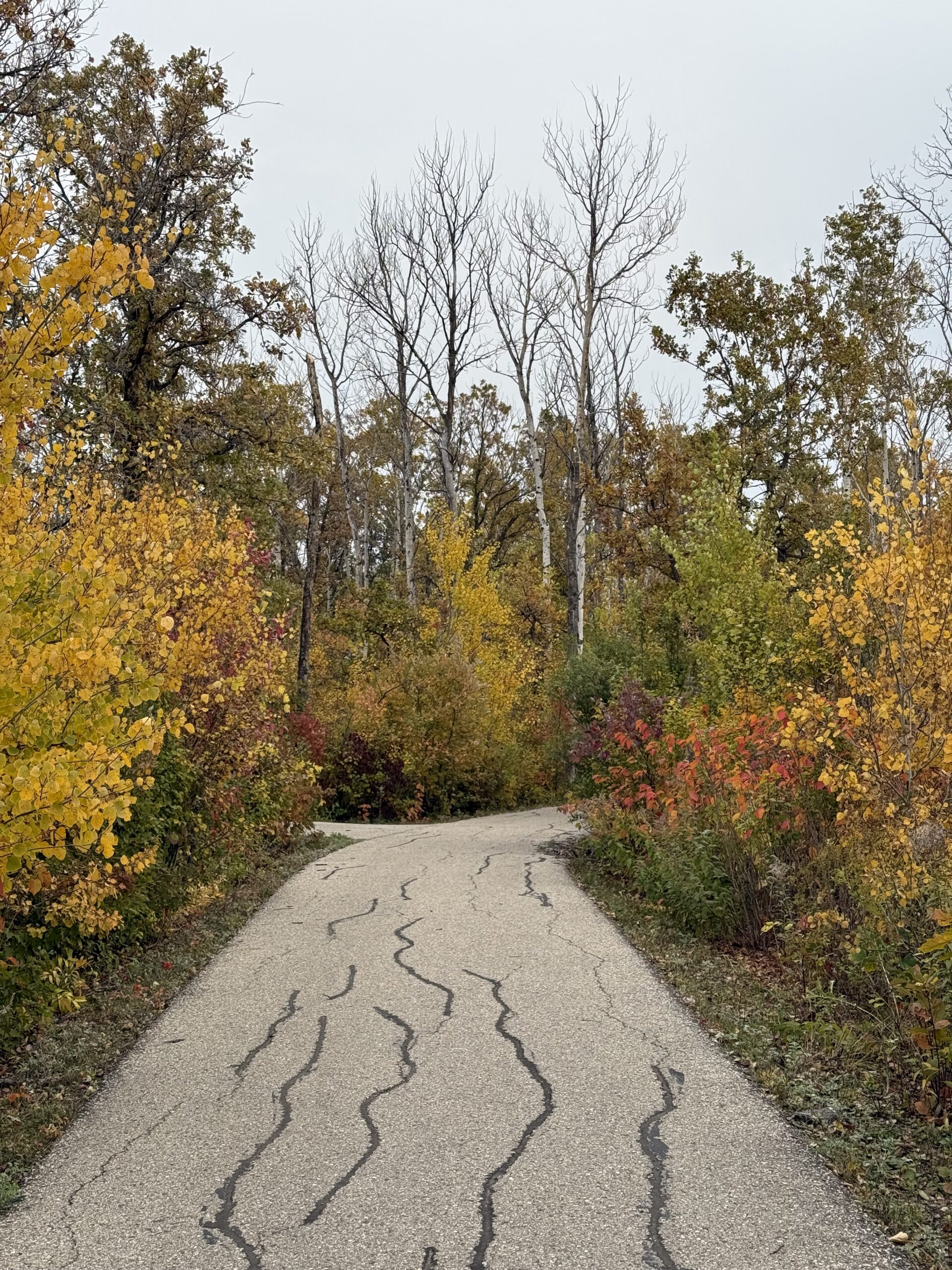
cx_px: 476
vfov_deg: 39.7
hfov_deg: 30.3
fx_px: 1760
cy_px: 635
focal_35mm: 48
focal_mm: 6.76
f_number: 1.78
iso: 64
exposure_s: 1/2146
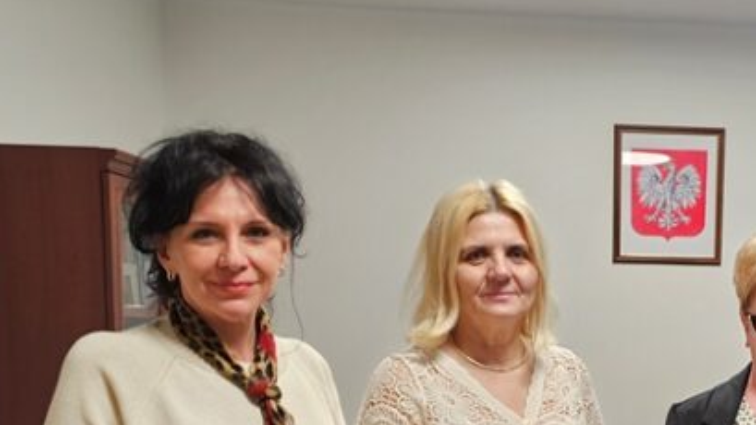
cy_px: 401
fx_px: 942
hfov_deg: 40.8
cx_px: 662
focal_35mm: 47
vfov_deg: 24.5
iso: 125
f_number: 1.7
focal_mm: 6.3
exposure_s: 1/100
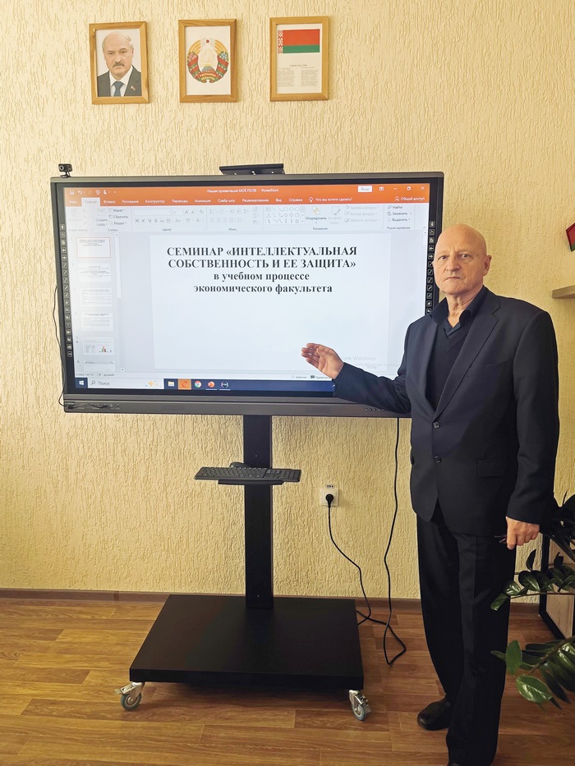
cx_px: 288
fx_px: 576
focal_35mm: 26
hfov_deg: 53.1
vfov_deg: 67.3
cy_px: 383
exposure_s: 1/121
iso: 40
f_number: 1.6
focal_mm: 5.1
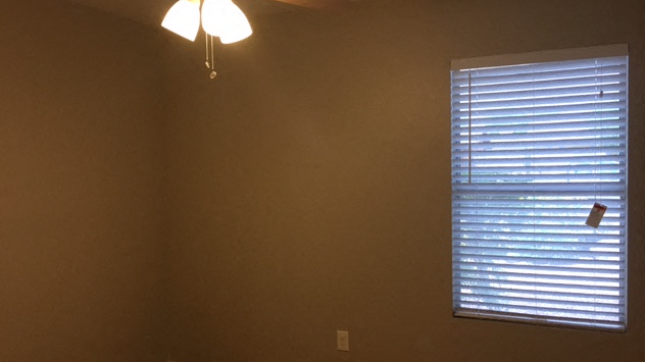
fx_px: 547
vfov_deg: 36.6
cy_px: 186
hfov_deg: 61.0
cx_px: 326
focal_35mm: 32
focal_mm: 4.15
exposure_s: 1/30
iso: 32
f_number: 2.2
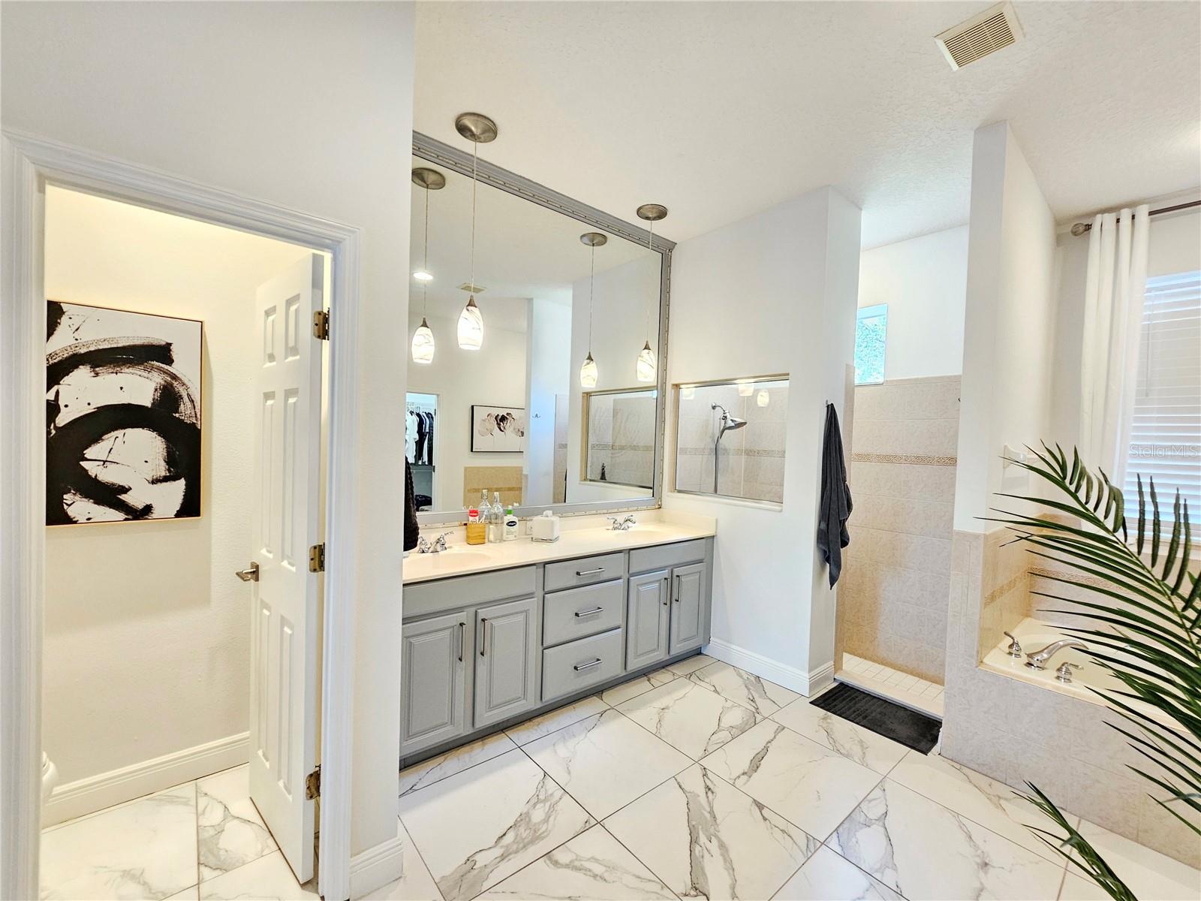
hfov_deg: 106.2
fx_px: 451
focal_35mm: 13
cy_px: 450
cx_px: 600
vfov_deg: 89.9
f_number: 2.2
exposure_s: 1/60
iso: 250
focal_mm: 2.2
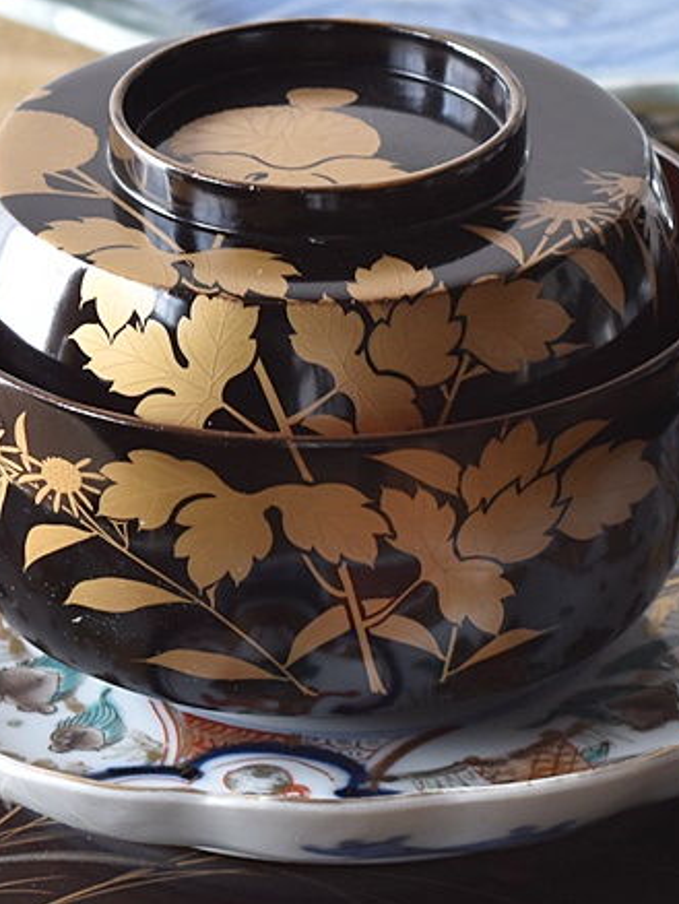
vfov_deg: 12.8
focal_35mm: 154
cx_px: 316
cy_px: 407
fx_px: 4024
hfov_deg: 9.6
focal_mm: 52
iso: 200
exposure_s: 1/5
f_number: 5.6
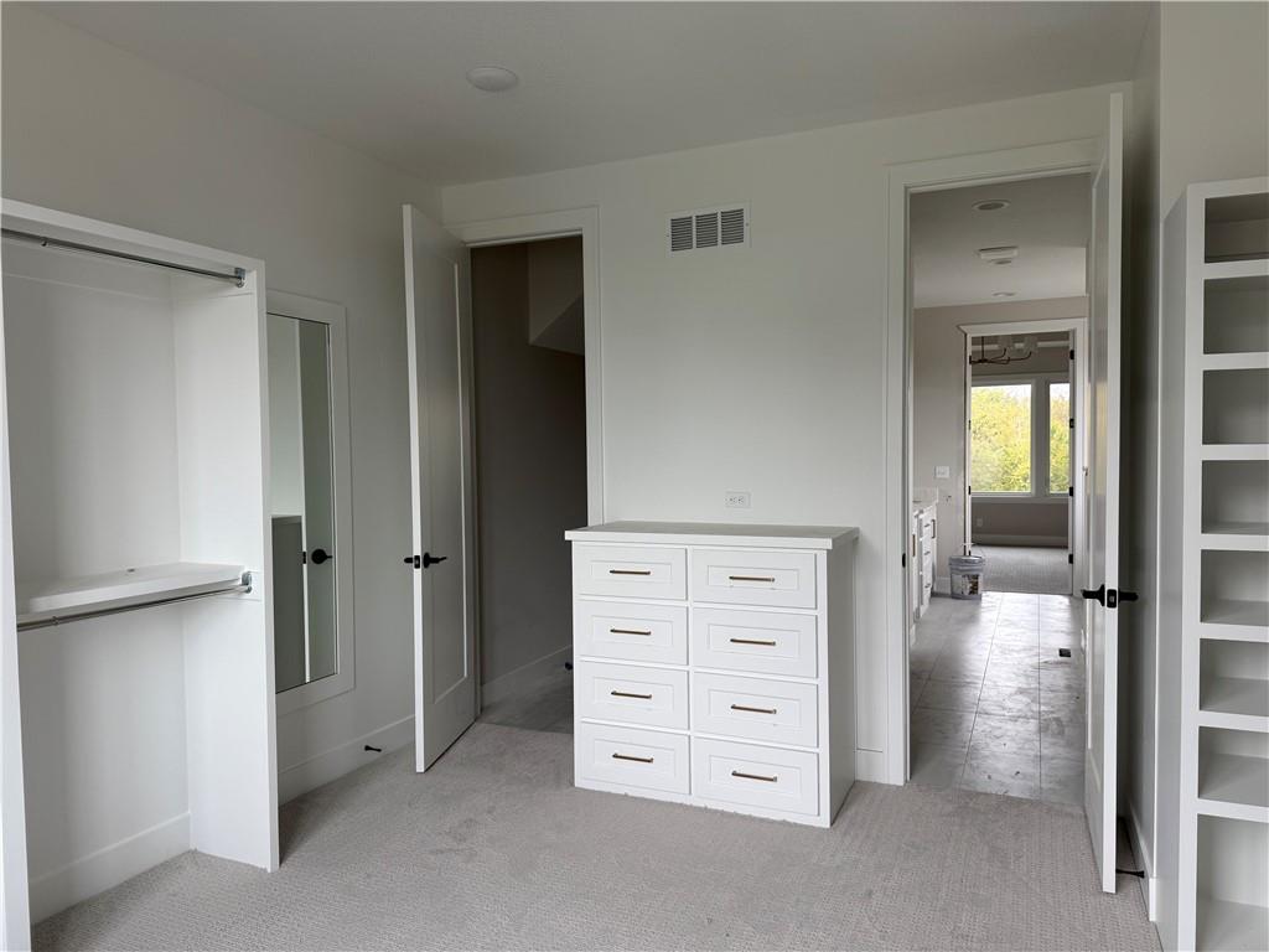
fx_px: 880
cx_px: 634
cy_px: 476
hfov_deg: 71.6
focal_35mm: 24
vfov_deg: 56.8
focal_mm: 6.76
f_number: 1.78
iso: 80
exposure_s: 1/121
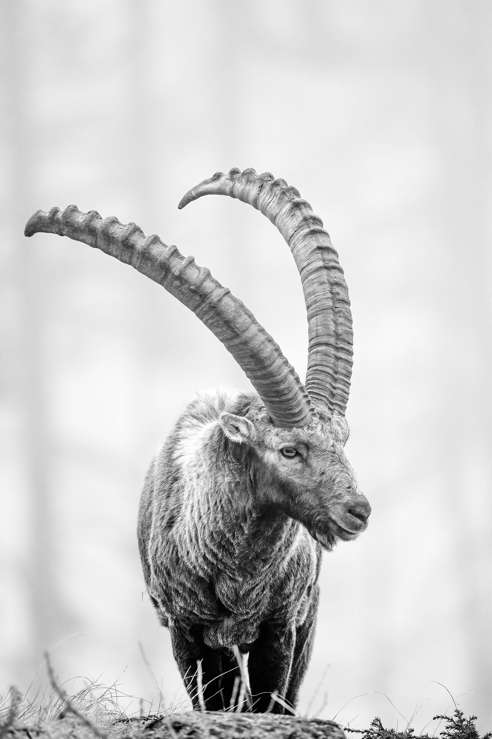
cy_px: 370
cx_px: 246
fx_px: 12304
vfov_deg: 3.4
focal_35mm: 600
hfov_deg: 2.3
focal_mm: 400
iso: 560
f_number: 4.5
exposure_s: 1/640
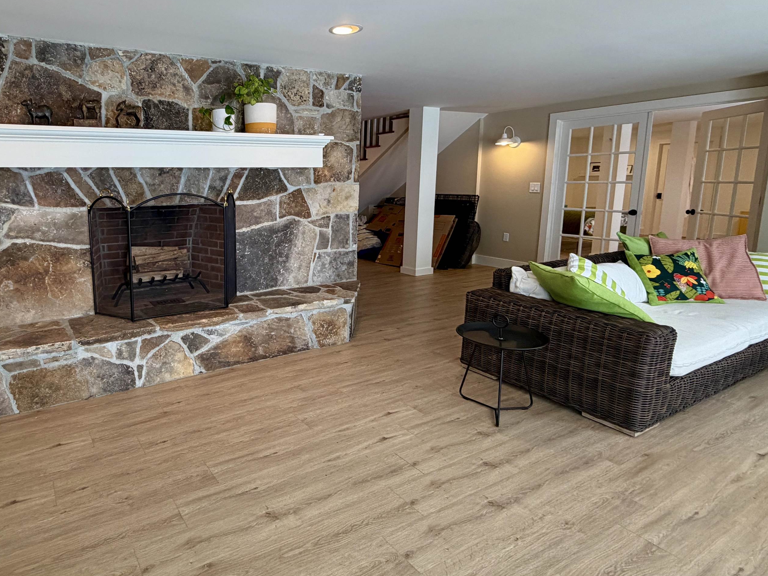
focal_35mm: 17
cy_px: 243
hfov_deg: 90.5
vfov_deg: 74.2
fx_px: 377
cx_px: 332
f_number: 2.2
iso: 160
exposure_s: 1/120
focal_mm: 2.22
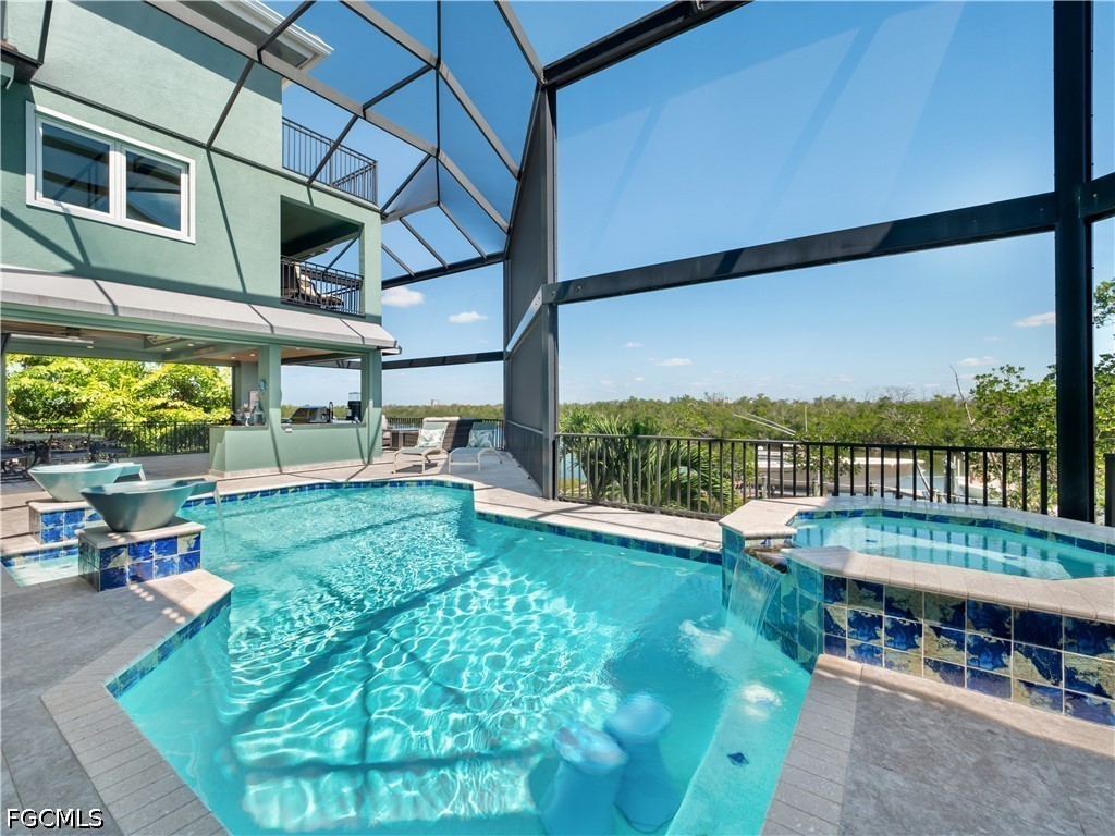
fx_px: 451
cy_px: 418
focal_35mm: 14
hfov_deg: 102.1
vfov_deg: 85.7
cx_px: 558
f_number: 7.1
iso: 200
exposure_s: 1/80
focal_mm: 7
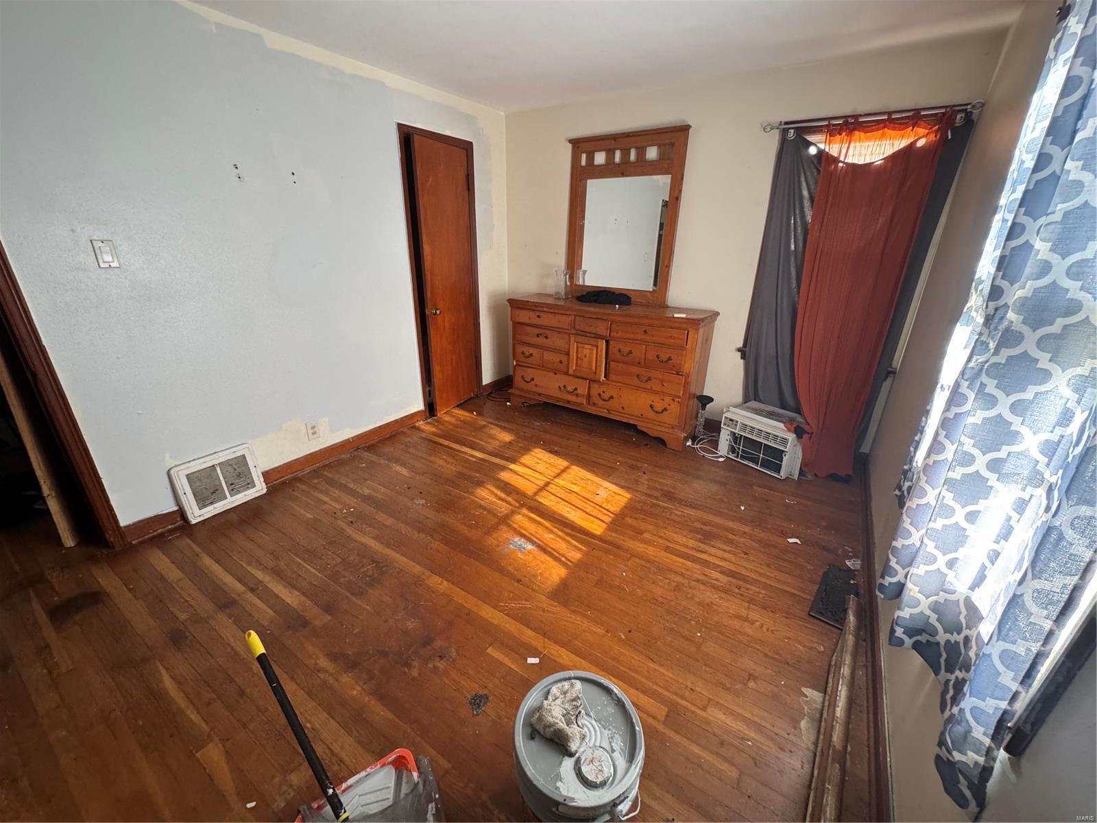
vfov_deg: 85.7
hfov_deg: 102.1
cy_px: 412
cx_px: 548
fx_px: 444
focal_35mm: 14
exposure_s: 1/90
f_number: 2.2
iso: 320
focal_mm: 2.22
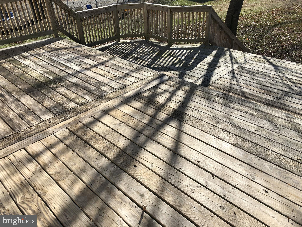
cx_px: 151
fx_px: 244
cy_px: 114
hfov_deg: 63.4
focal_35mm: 28
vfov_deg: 49.7
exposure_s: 1/1715
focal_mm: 3.99
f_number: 1.8
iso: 20
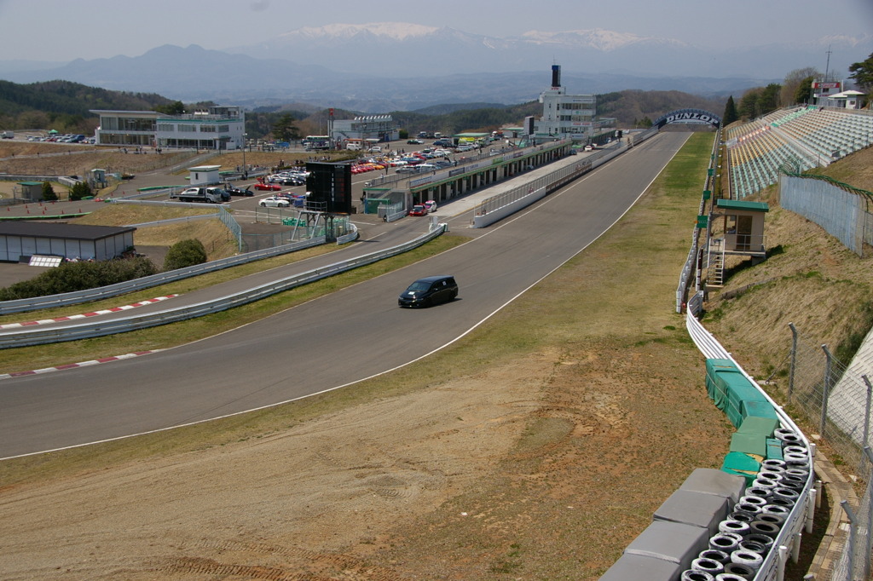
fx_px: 982
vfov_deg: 33.0
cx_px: 436
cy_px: 290
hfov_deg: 47.9
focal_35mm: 40
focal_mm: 27
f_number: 9.5
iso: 200
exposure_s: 1/500
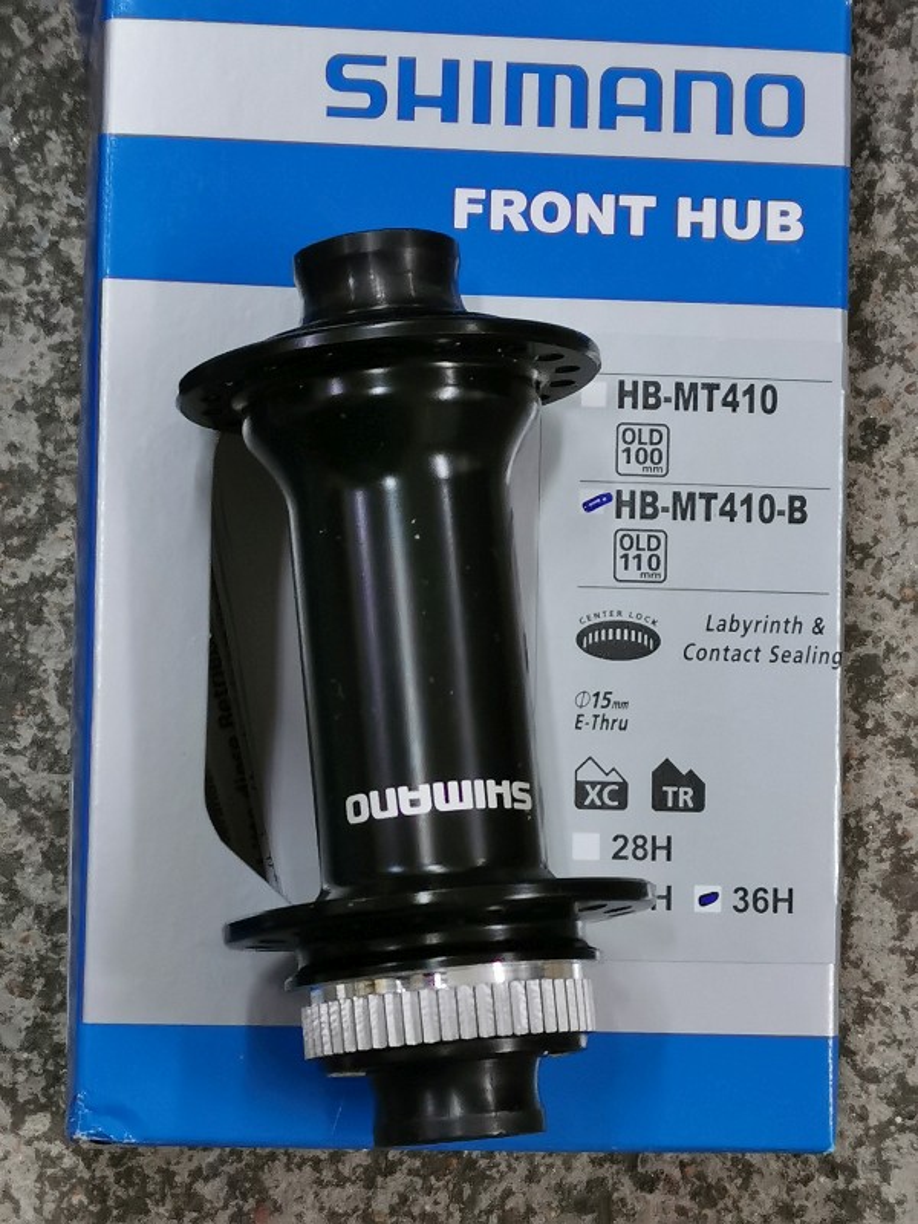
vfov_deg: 19.4
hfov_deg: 14.6
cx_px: 459
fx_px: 3571
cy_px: 612
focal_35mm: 101
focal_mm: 5.58
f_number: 1.8
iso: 200
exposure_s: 1/100
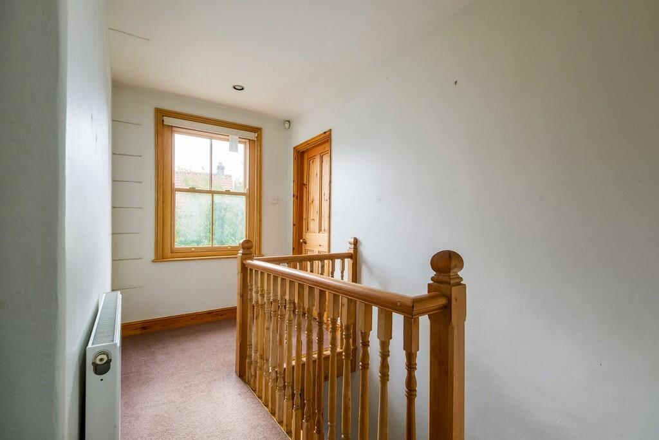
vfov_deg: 77.3
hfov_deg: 100.4
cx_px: 330
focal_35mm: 15
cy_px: 220
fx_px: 275
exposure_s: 1/15
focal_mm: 10.3
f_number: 7.1
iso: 160
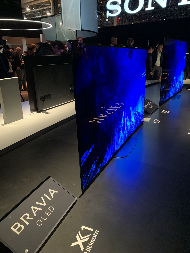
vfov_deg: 67.3
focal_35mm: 26
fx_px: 190
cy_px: 126
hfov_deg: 53.1
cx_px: 95
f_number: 1.8
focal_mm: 4.25
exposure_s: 1/60
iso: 400
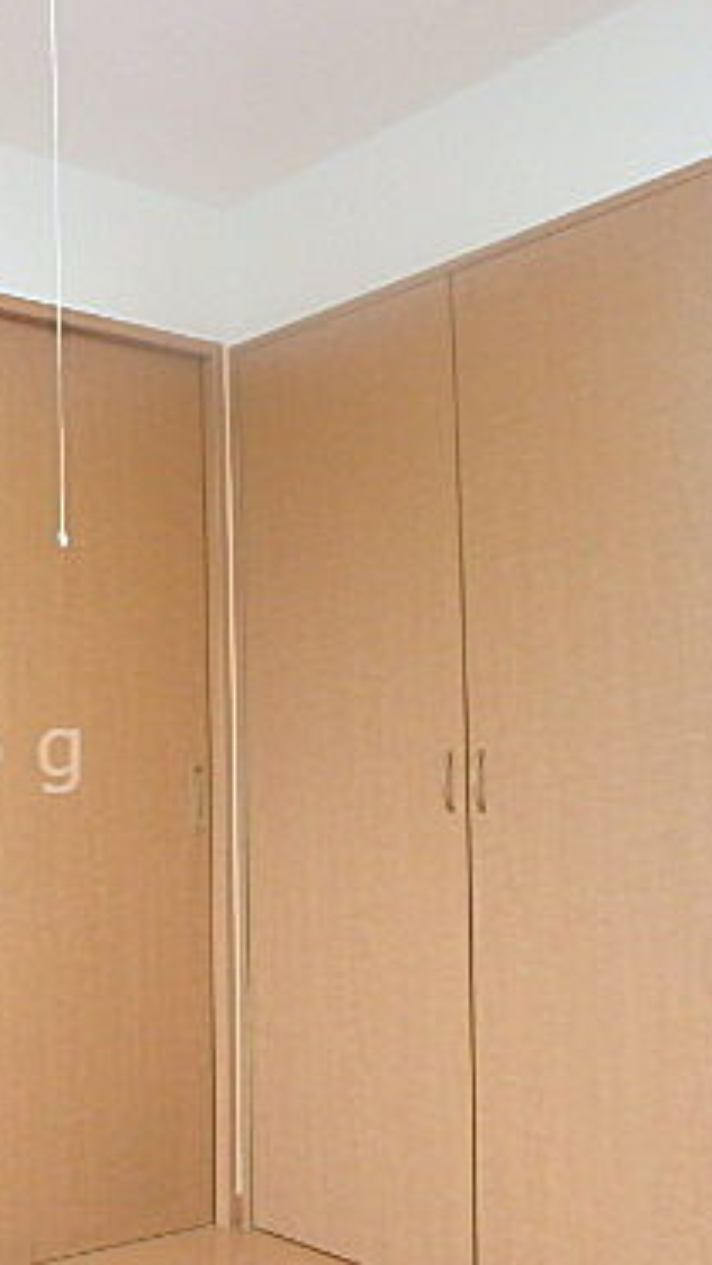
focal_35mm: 39
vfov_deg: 51.3
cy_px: 752
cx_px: -132
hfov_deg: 27.1
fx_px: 1309
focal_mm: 3.7
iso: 320
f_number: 3.5
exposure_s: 1/30
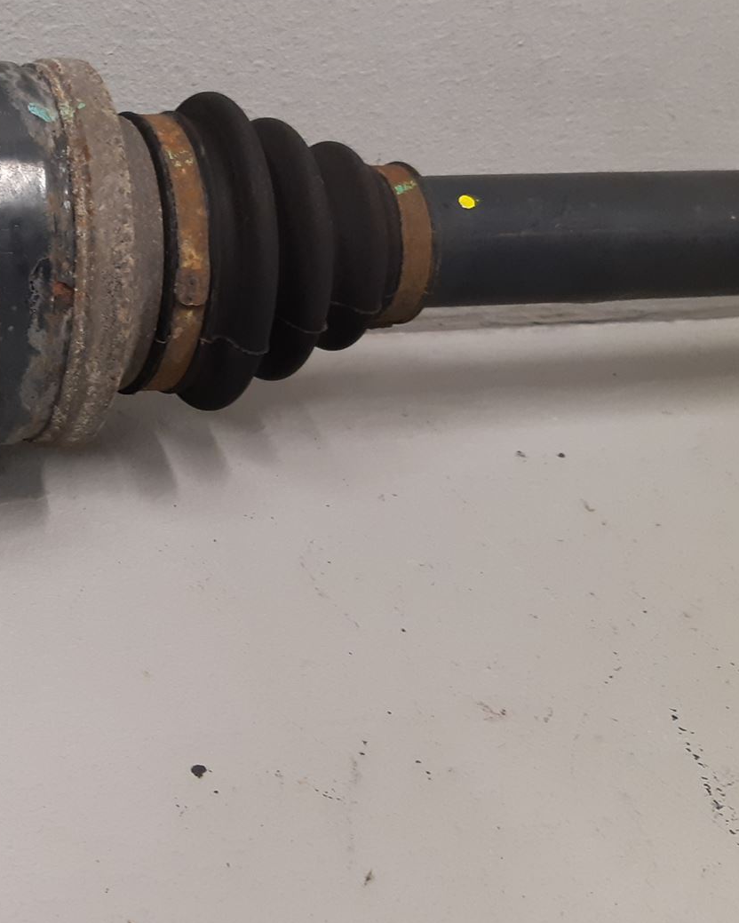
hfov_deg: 27.8
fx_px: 1366
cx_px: -56
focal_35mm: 50
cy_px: 315
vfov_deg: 37.0
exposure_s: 1/50
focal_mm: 3.93
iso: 160
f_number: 1.7
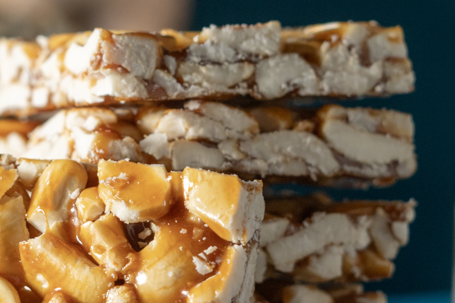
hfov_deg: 11.1
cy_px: 133
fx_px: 2326
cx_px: 59
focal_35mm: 184
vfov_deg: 7.5
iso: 320
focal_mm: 50
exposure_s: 1/160
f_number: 4.5
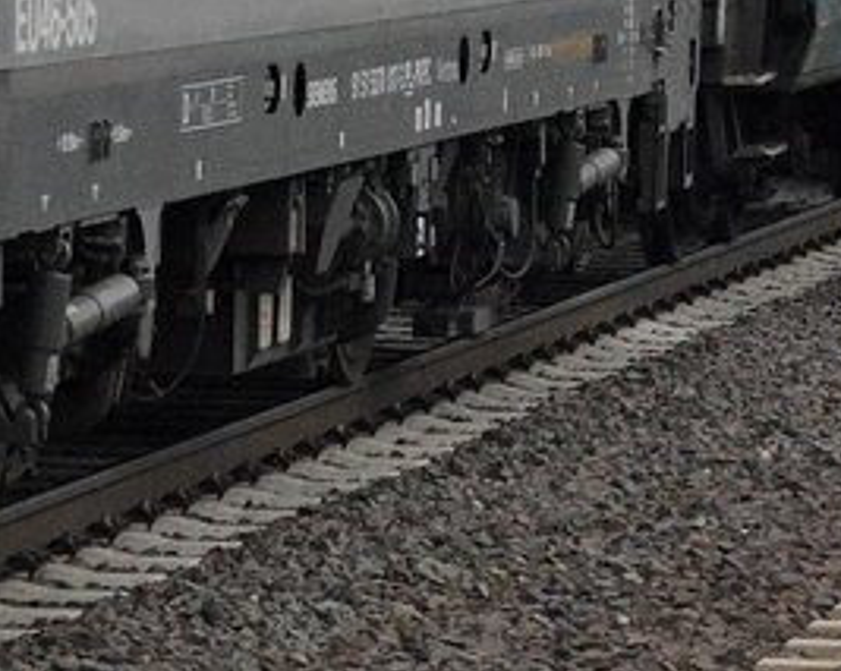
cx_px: 148
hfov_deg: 5.6
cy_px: -263
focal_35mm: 348
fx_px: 8655
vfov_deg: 4.4
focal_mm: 55
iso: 3200
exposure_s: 1/400
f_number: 5.6
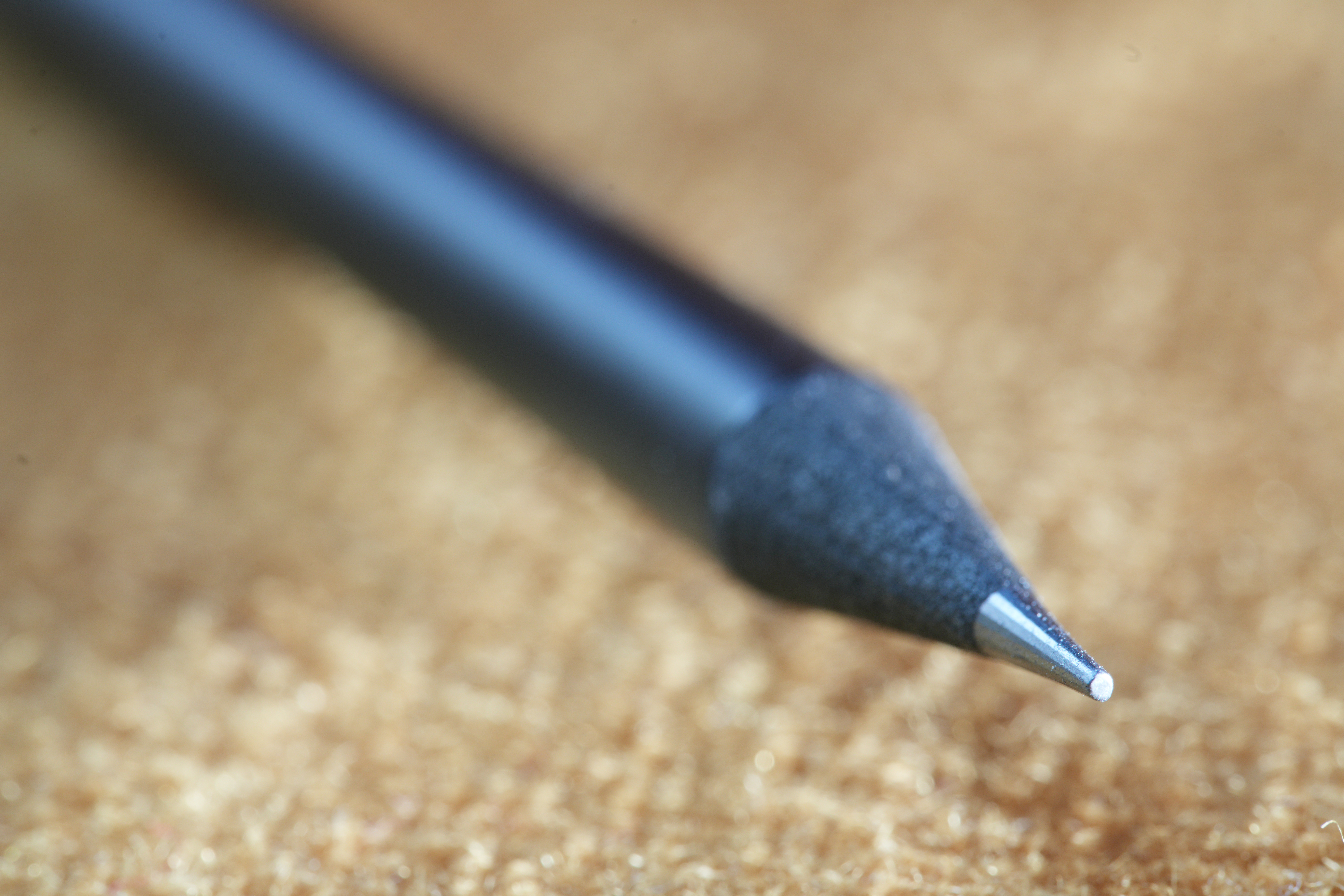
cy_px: 448
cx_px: 672
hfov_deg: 20.4
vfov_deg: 13.7
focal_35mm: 100
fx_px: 3733
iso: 320
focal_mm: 100
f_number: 9
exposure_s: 1/1.6
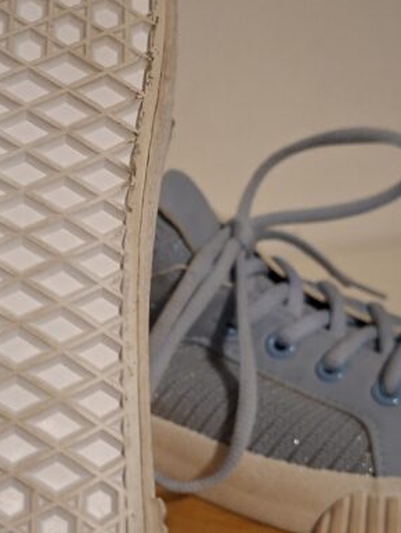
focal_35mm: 61
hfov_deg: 23.8
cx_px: 104
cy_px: 301
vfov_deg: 31.6
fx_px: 941
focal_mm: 5.54
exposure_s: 1/24
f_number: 1.8
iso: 640
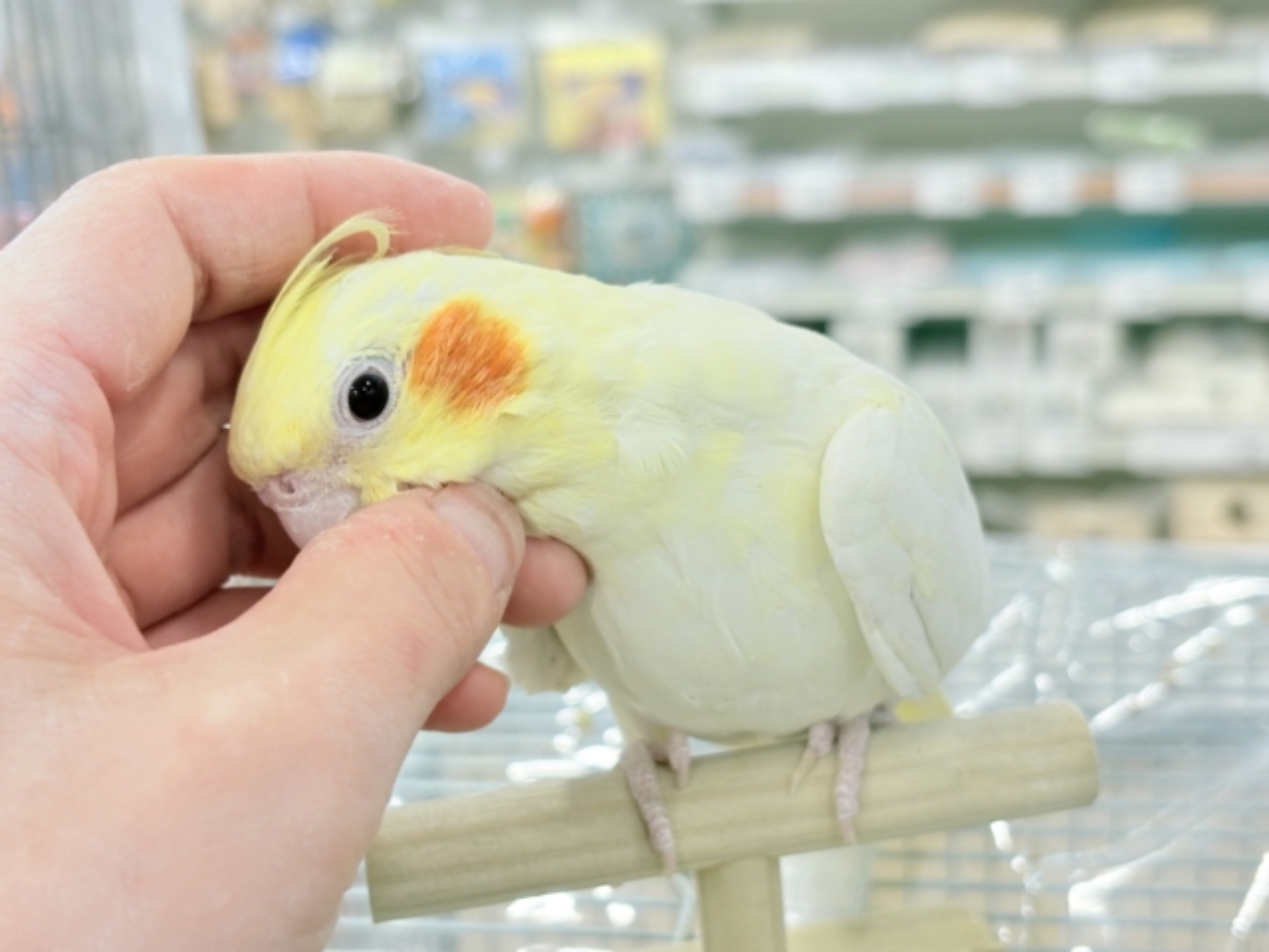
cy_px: 476
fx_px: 1906
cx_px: 634
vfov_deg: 28.0
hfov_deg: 36.8
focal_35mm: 52
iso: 50
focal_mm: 5.96
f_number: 1.6
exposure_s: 1/50
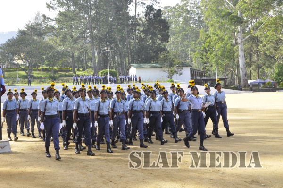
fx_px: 447
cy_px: 94
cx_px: 142
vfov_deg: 23.7
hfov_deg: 35.1
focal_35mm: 57
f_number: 9
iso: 200
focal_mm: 38
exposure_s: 1/100
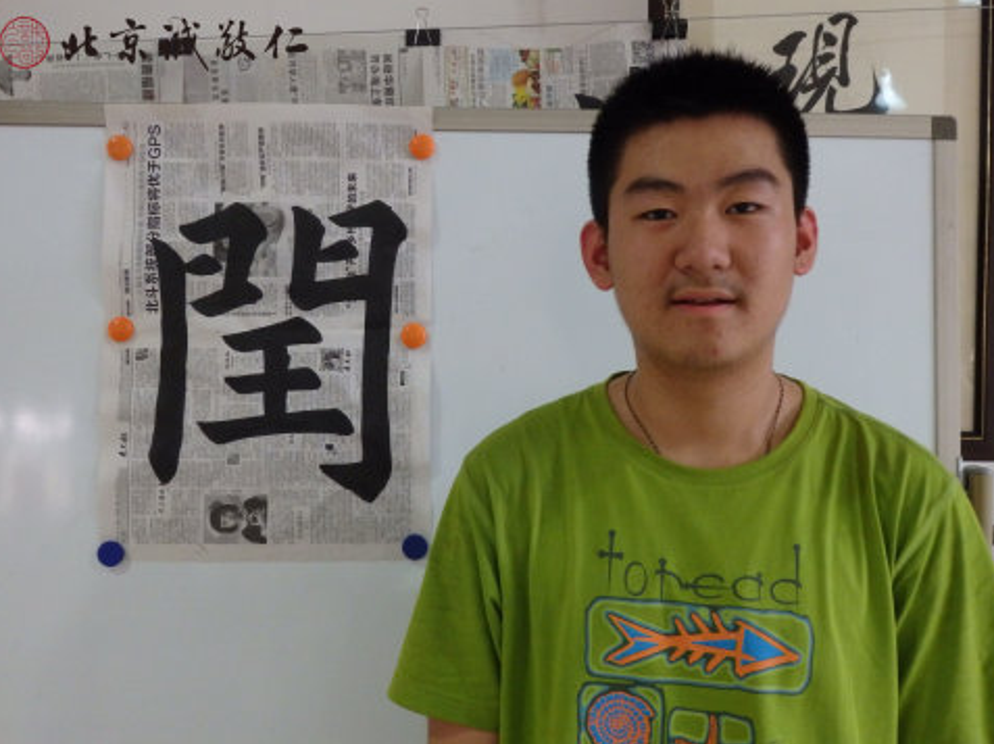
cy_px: 376
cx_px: 502
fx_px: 1090
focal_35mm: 38
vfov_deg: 37.7
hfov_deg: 49.0
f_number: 3.6
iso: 800
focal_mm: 6.6
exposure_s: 1/60
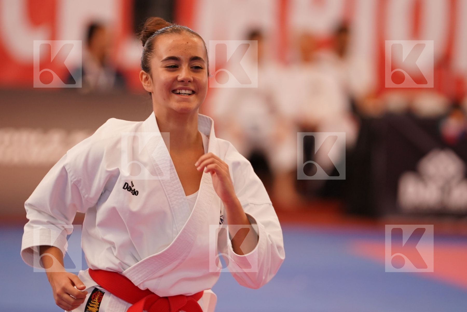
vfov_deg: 4.6
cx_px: 234
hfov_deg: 6.9
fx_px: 3852
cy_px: 156
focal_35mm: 297
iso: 800
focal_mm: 198
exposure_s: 1/500
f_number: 2.8
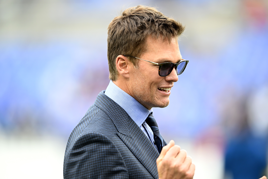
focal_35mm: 400
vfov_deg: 3.4
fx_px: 2978
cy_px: 90
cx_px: 134
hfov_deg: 5.2
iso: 1000
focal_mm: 400
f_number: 3.2
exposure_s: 1/1250
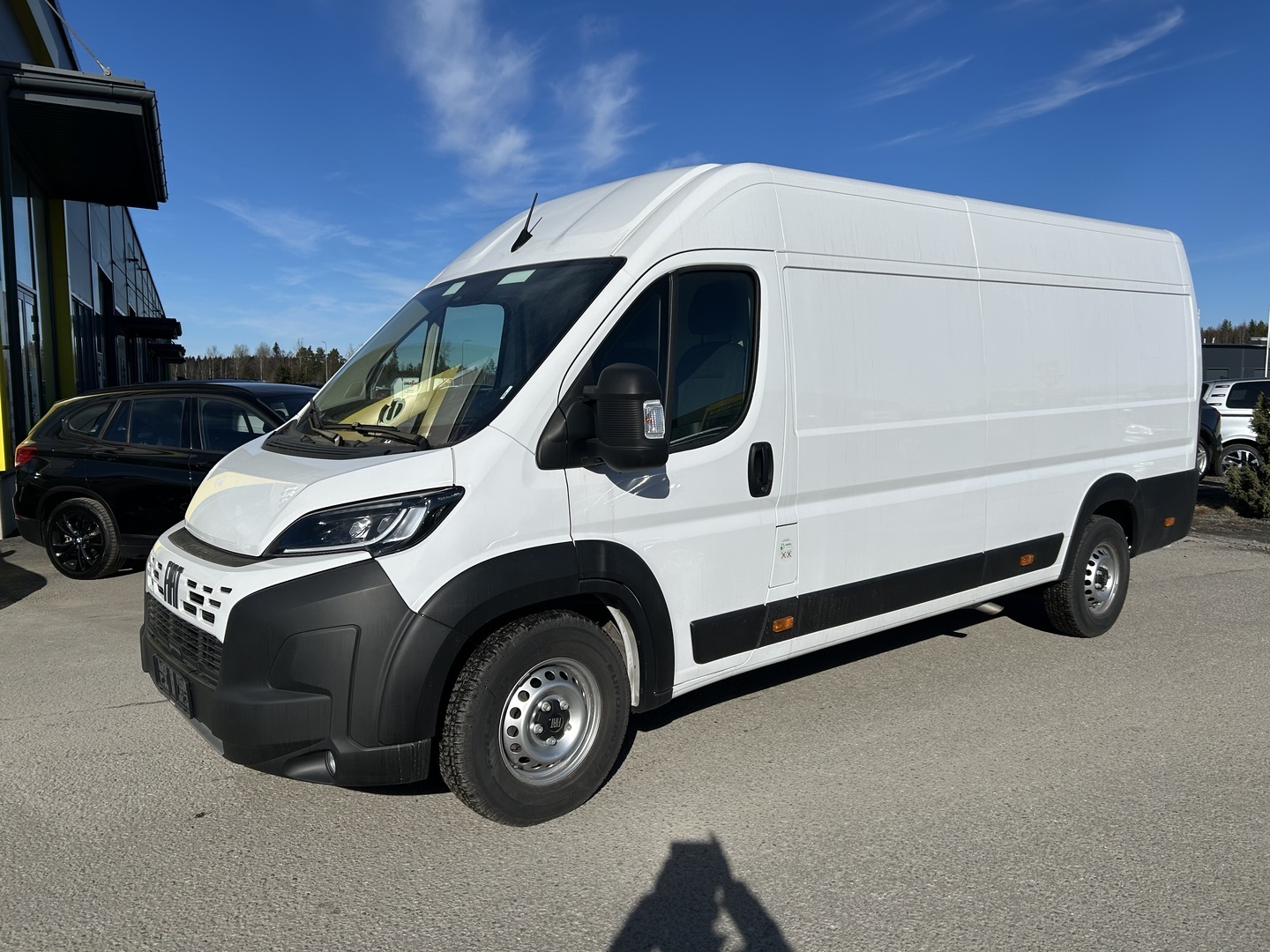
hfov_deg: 67.3
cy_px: 476
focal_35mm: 26
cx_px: 635
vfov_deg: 53.1
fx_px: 954
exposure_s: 1/10309
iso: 50
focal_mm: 5.7
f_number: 1.5
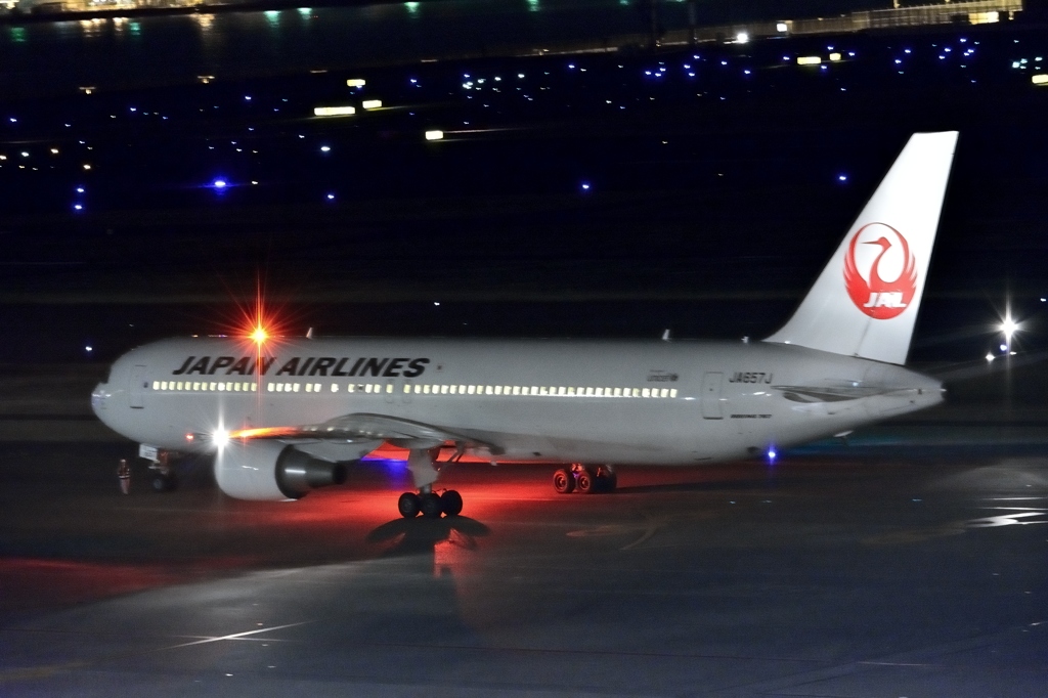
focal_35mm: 225
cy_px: 349
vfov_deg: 6.1
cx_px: 524
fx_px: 6548
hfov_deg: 9.2
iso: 6400
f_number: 5.6
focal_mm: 150
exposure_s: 1/8
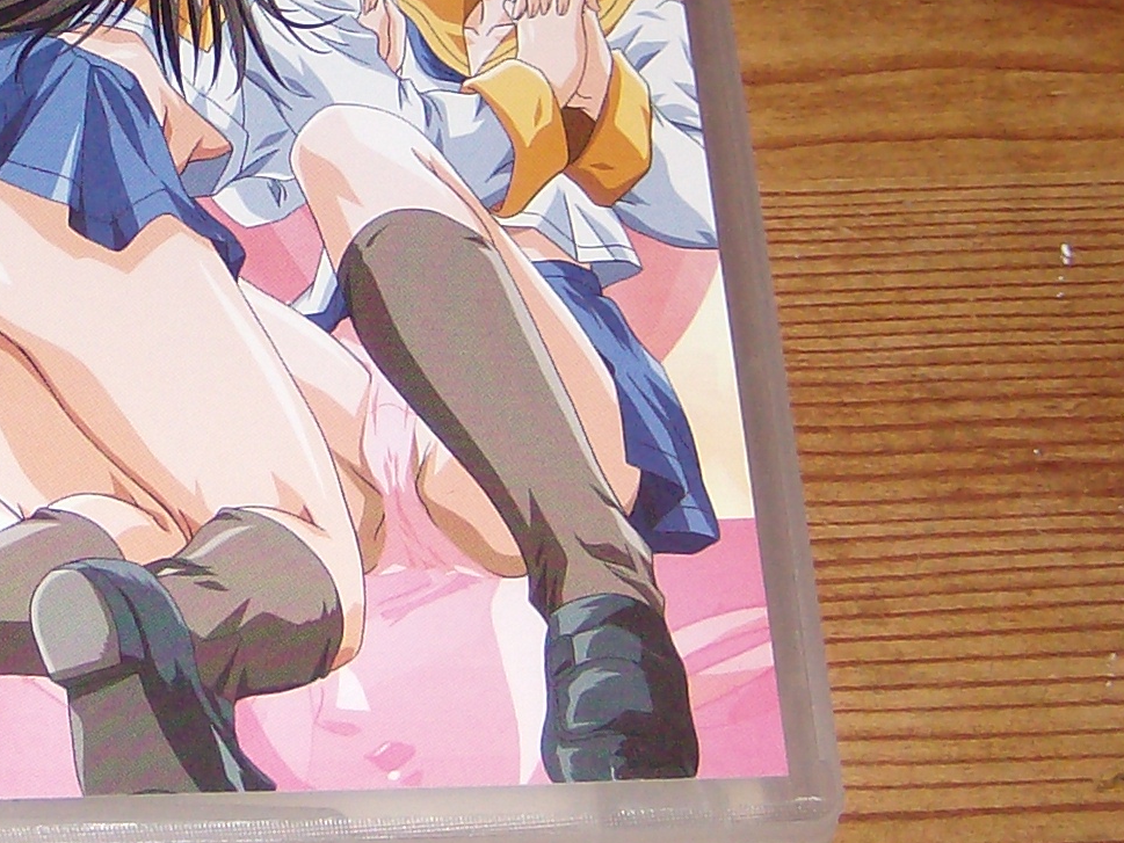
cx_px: -81
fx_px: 3962
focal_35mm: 122
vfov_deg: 12.1
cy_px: 59
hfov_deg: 15.7
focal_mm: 7.7
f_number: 3.1
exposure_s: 1/74
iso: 200
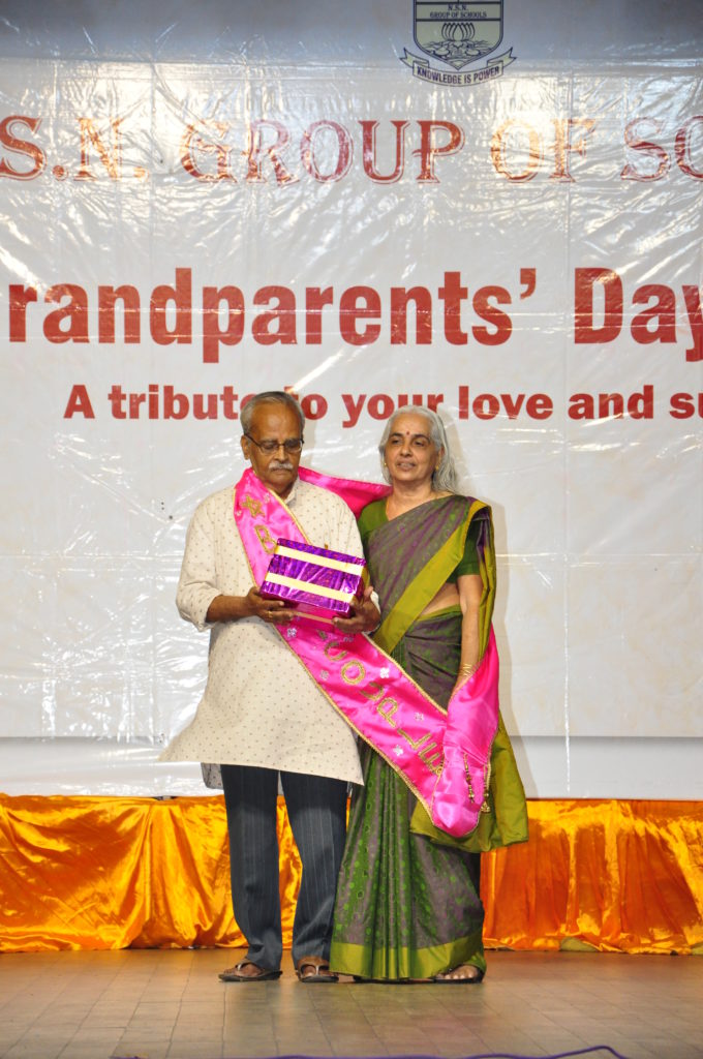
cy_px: 530
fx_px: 4626
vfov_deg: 13.1
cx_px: 352
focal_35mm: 158
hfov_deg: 8.7
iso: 1250
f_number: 5.6
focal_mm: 105
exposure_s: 1/125
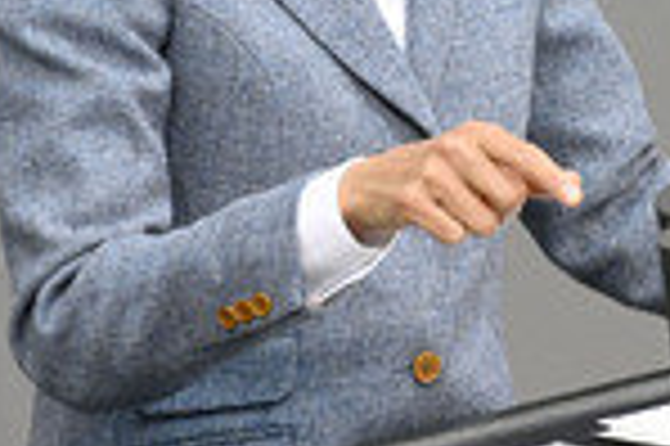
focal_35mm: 1331
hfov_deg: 1.6
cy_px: -54
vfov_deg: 1.0
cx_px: 375
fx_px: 24744
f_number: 5.6
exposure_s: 1/400
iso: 10000
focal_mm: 440
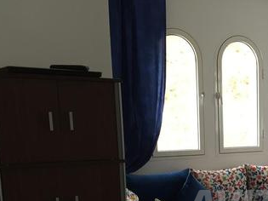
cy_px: 203
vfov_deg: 23.7
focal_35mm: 59
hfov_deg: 30.4
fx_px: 457
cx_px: 267
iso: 64
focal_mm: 4.15
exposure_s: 1/30
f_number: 2.2
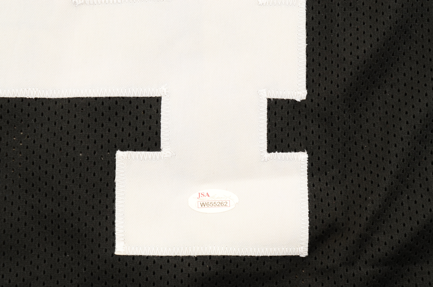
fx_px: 990
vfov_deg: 16.5
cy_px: 144
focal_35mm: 82
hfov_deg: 24.7
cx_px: 216
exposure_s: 1/60
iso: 320
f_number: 11
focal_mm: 55
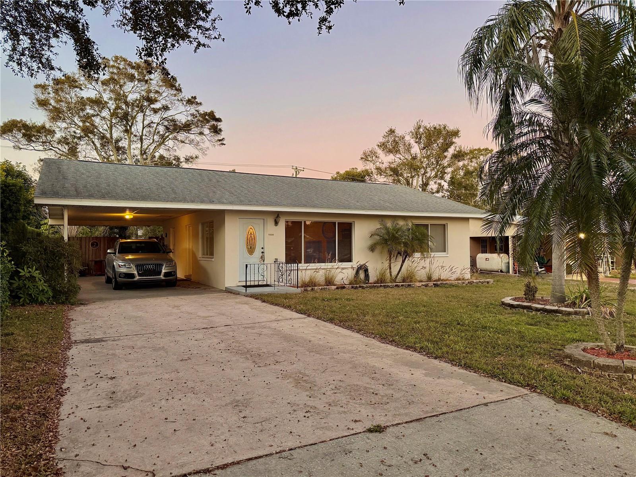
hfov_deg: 71.6
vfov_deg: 56.8
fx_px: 441
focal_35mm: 24
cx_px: 318
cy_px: 238
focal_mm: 6.76
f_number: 1.78
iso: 200
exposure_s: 1/78
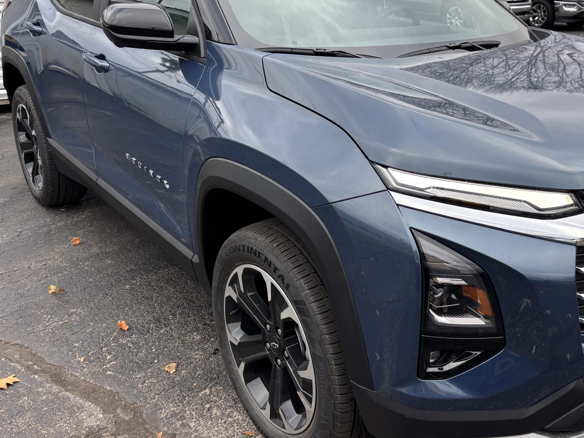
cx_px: 402
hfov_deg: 49.0
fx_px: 624
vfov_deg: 38.5
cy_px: 177
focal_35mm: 37
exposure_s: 1/312
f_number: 1.6
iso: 50
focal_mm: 5.96
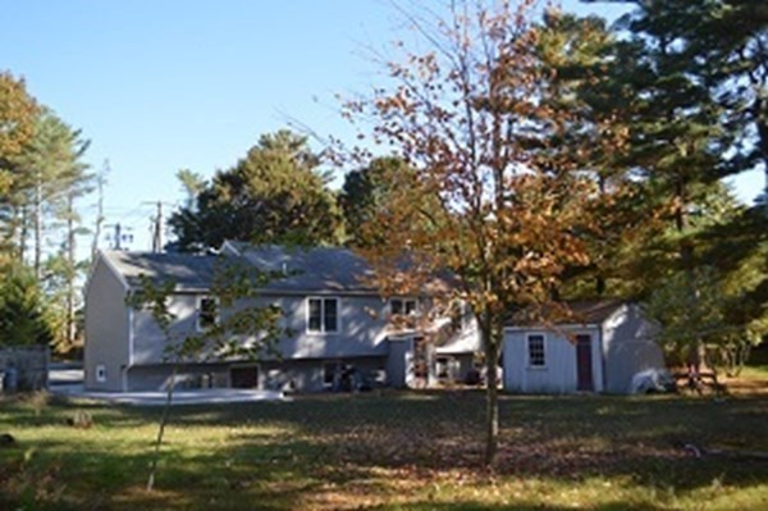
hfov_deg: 49.6
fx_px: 831
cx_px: 384
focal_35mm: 39
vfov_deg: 34.2
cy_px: 256
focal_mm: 26
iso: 100
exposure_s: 1/200
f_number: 4.2
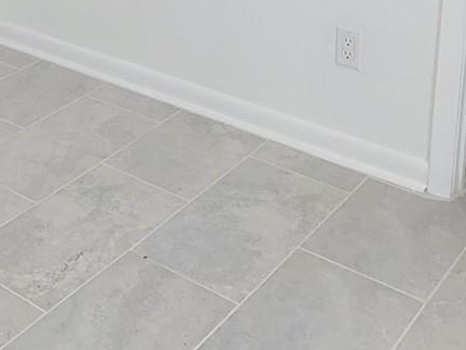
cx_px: -2
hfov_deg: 29.1
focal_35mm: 62
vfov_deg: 21.1
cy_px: -128
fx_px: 835
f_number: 2.2
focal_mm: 2.2
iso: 100
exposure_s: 1/60.2
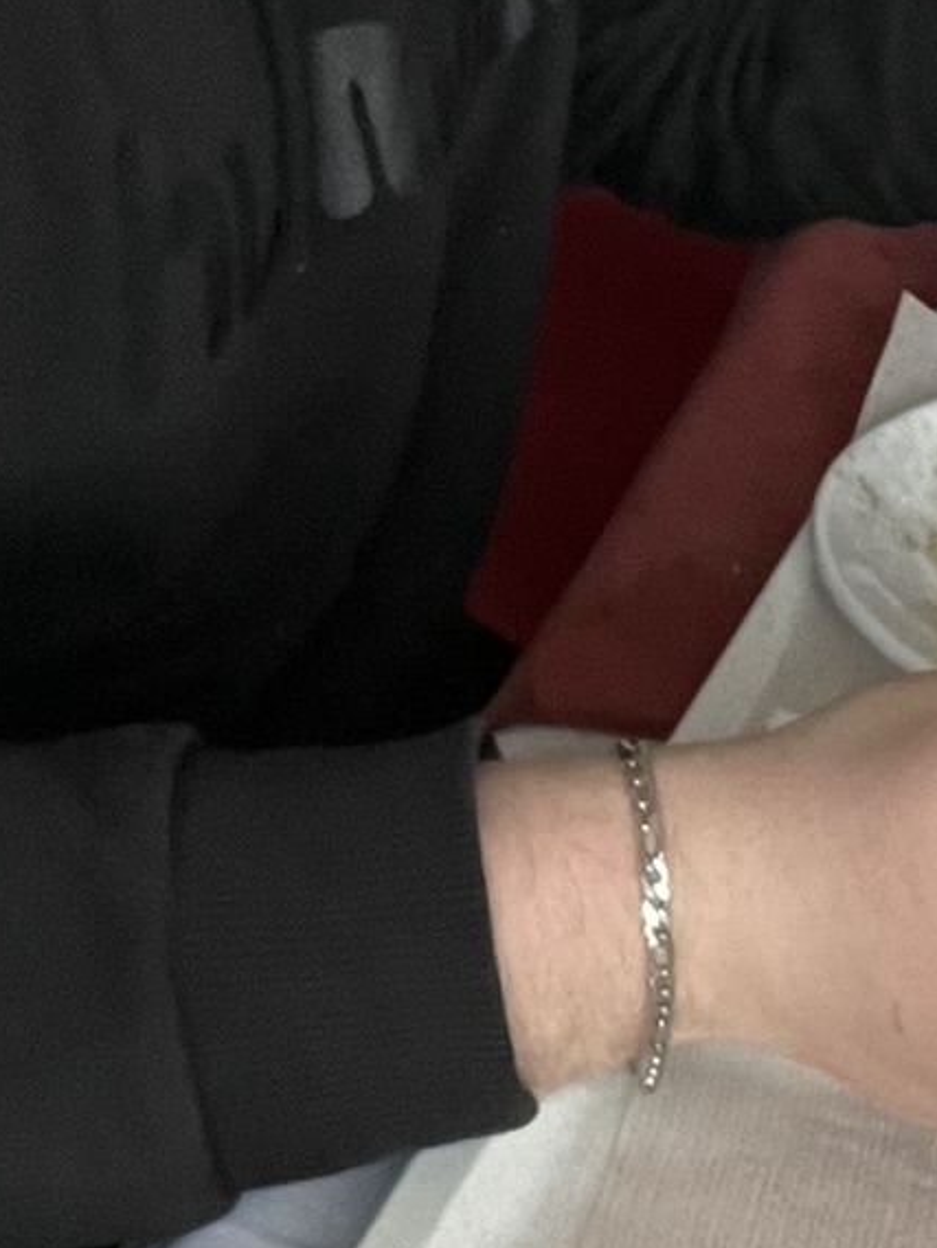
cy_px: 395
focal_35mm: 108
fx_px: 3896
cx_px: 112
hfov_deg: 13.6
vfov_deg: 18.1
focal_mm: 2.71
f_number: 2.2
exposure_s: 1/40
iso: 400
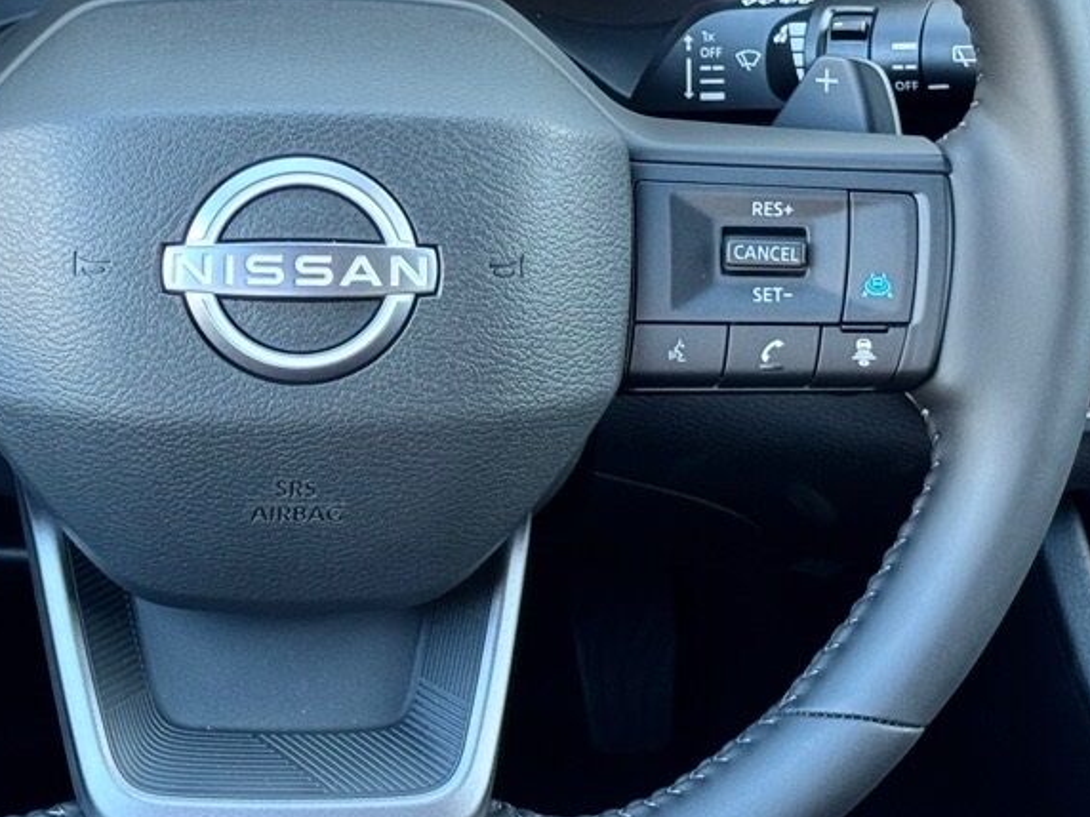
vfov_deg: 17.1
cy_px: 208
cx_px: 278
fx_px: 2708
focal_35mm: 86
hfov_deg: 22.6
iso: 200
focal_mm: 6.76
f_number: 1.78
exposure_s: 1/60
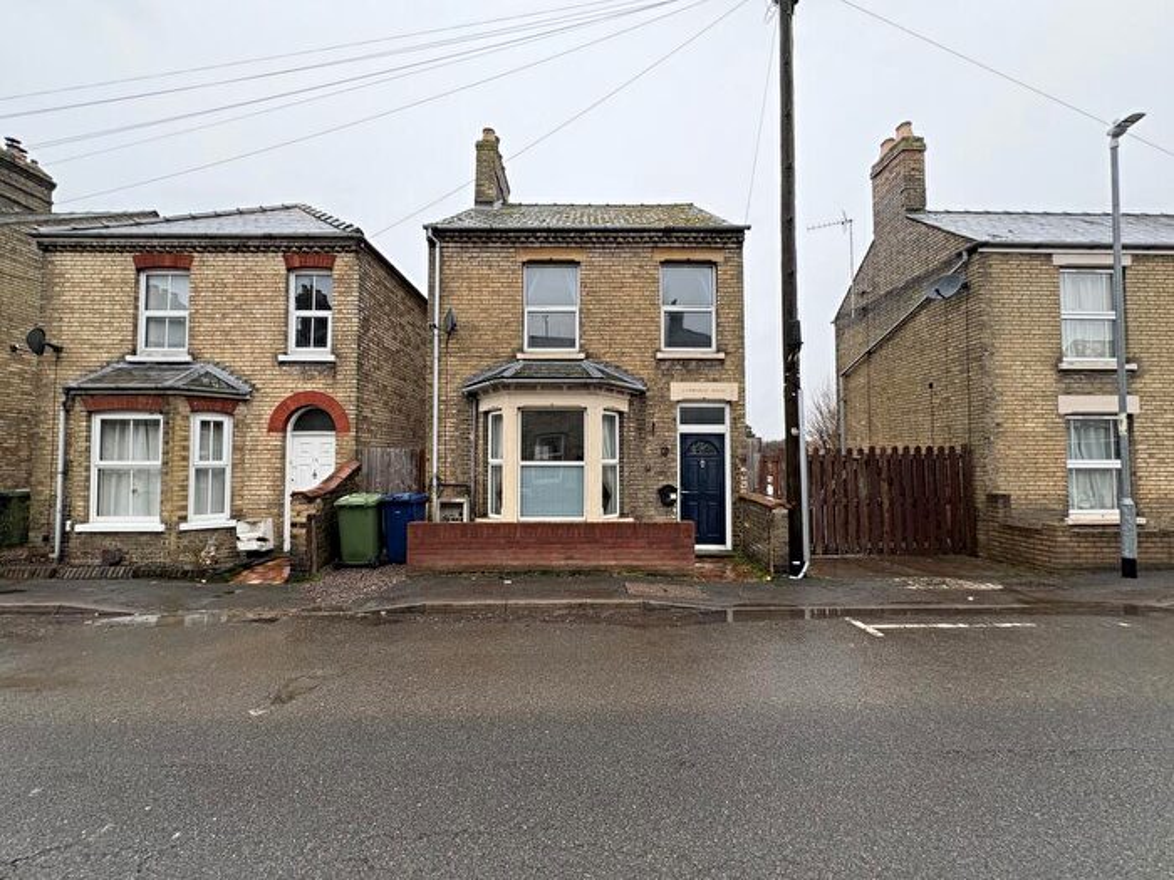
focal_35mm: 14
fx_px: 475
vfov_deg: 85.7
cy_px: 440
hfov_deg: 102.1
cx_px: 587
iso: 100
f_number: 2.2
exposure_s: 1/99
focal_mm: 2.22
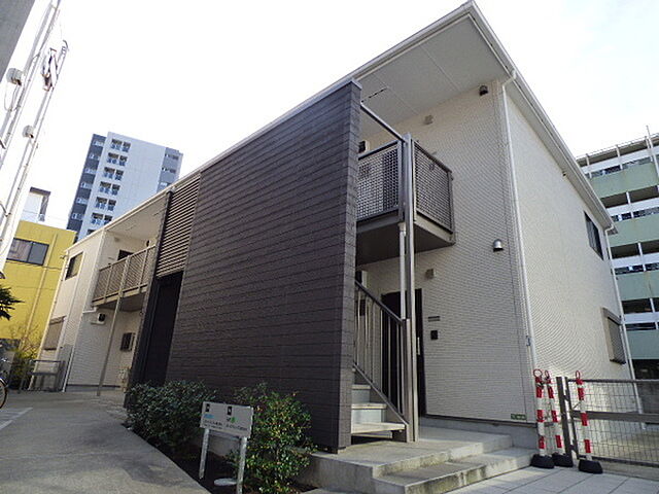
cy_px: 247
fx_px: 381
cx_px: 330
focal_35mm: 20
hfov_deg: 81.7
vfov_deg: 66.0
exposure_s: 1/640
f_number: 2.8
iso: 160
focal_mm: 3.58
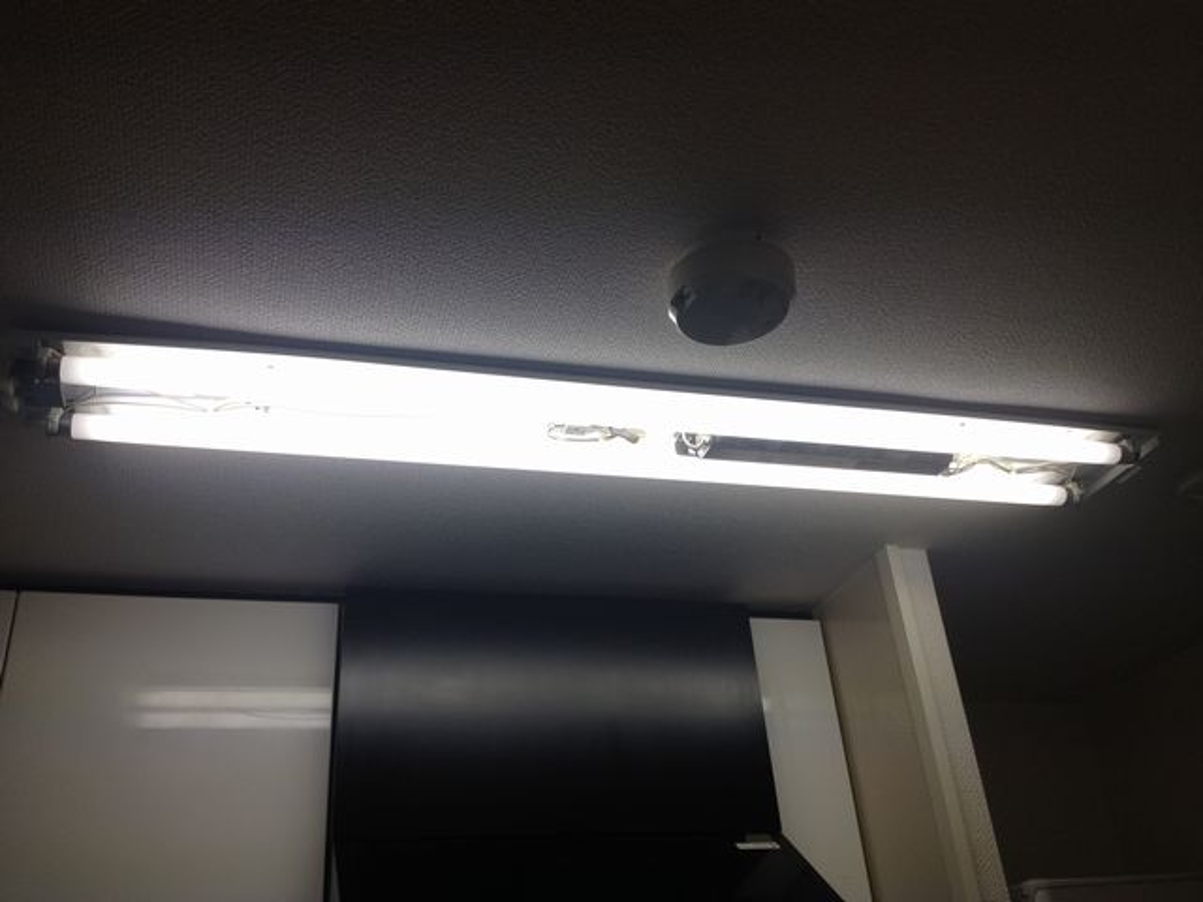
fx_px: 1216
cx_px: 602
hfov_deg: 52.6
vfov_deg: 40.7
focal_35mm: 35
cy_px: 451
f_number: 2.4
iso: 50
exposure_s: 1/315
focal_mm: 4.28
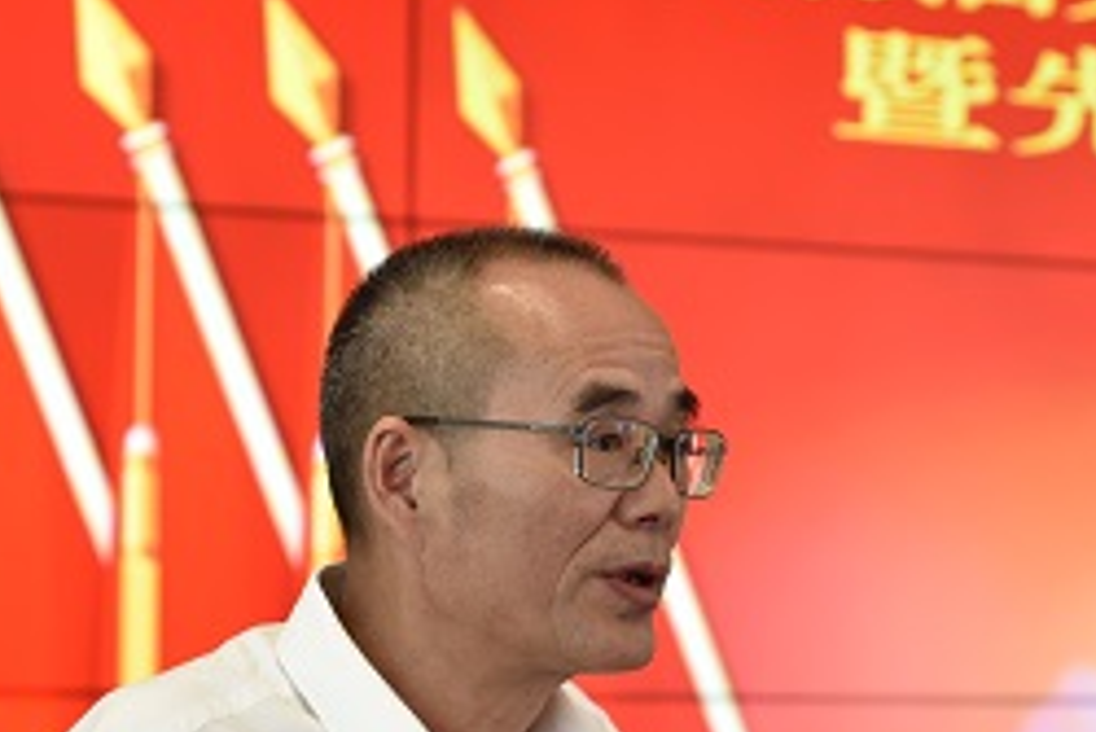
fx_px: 3655
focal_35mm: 120
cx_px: 750
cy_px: 438
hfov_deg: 17.0
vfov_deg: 11.4
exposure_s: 1/80
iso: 400
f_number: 4
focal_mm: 50
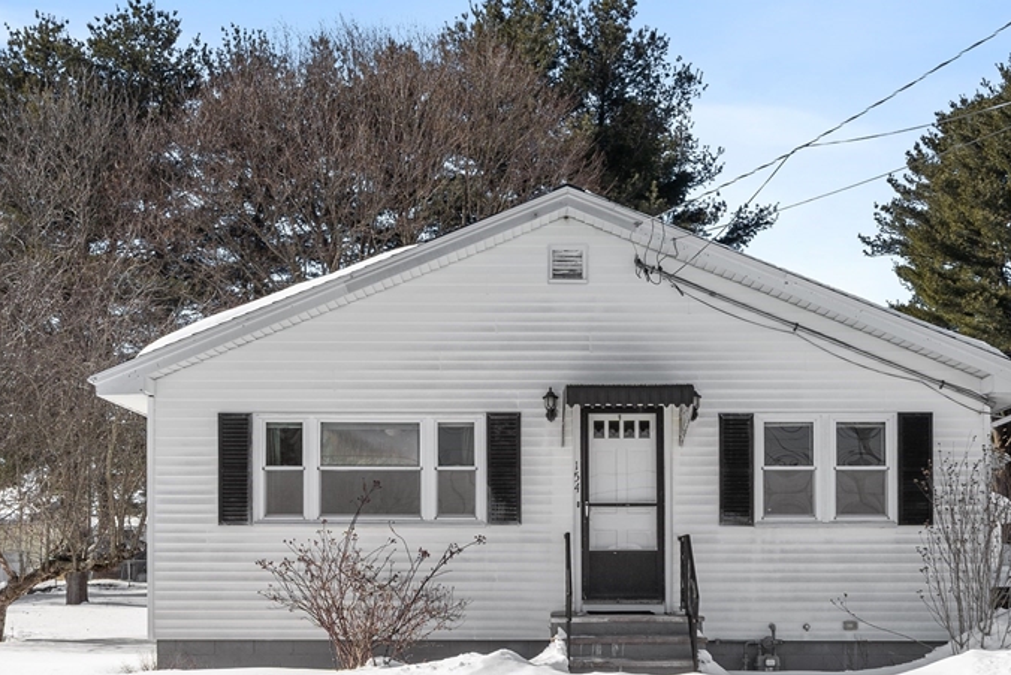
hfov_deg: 39.5
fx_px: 1404
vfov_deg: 27.0
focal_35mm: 50
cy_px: 391
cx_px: 558
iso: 100
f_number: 8
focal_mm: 22
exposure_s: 1/400
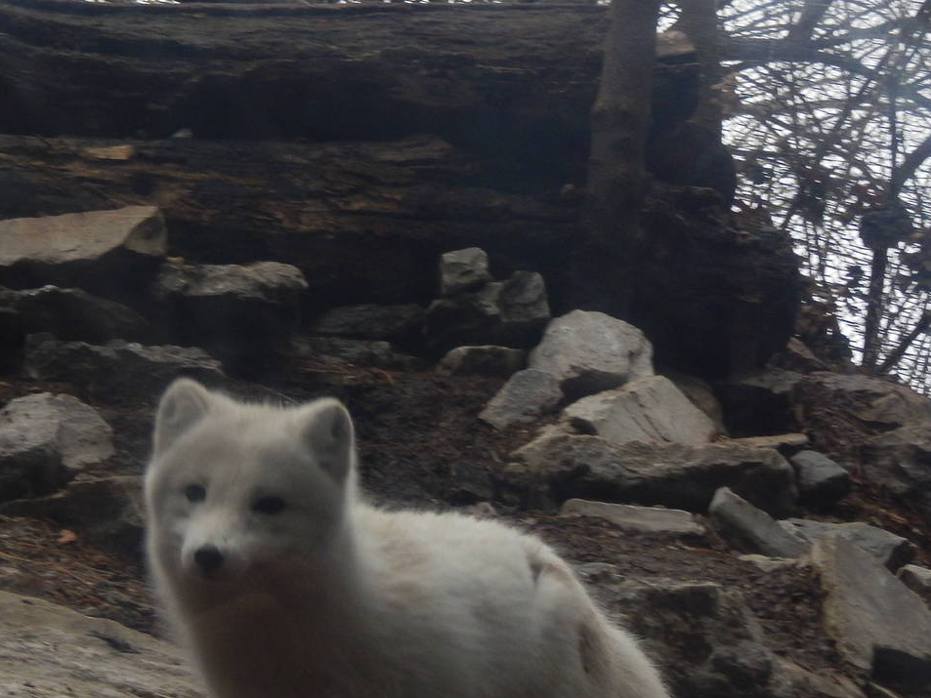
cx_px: 434
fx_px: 5191
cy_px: 537
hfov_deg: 10.2
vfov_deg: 7.7
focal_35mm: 193
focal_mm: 20.5
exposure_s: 1/250
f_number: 4.6
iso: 220
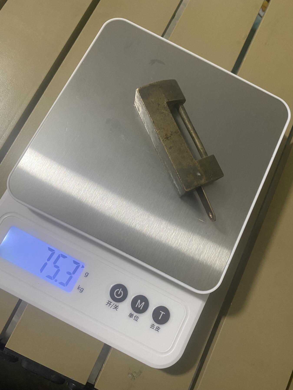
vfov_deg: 67.3
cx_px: 146
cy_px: 195
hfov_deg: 53.1
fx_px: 293
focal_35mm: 26
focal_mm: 4.25
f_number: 1.8
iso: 125
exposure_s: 1/50
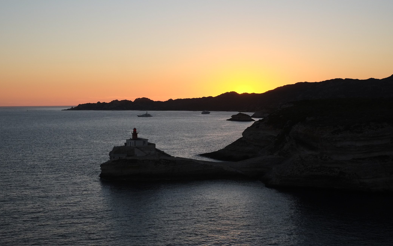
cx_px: 195
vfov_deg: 23.6
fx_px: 589
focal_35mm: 55
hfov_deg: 36.9
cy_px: 123
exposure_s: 1/750
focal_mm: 35
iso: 800
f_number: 5.6
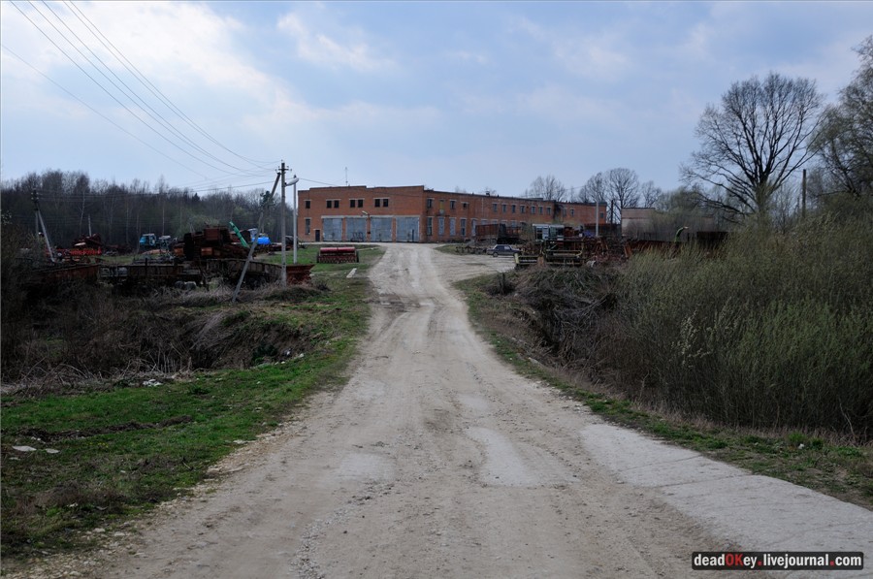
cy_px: 290
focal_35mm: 36
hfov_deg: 53.2
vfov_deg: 36.8
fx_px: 872
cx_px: 436
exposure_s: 1/400
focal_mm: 24
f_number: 8
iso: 200
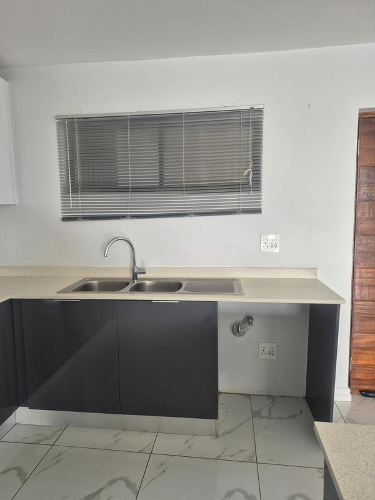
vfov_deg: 73.9
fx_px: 332
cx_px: 188
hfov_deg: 58.9
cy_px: 250
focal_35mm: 23
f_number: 1.8
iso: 160
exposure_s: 1/100
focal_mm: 5.4
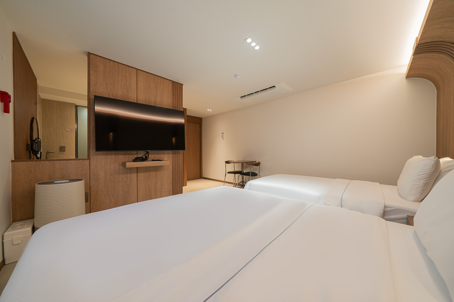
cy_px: 151
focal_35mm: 12
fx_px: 151
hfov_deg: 112.6
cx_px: 227
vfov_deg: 90.0
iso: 200
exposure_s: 1/6
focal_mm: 12
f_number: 10
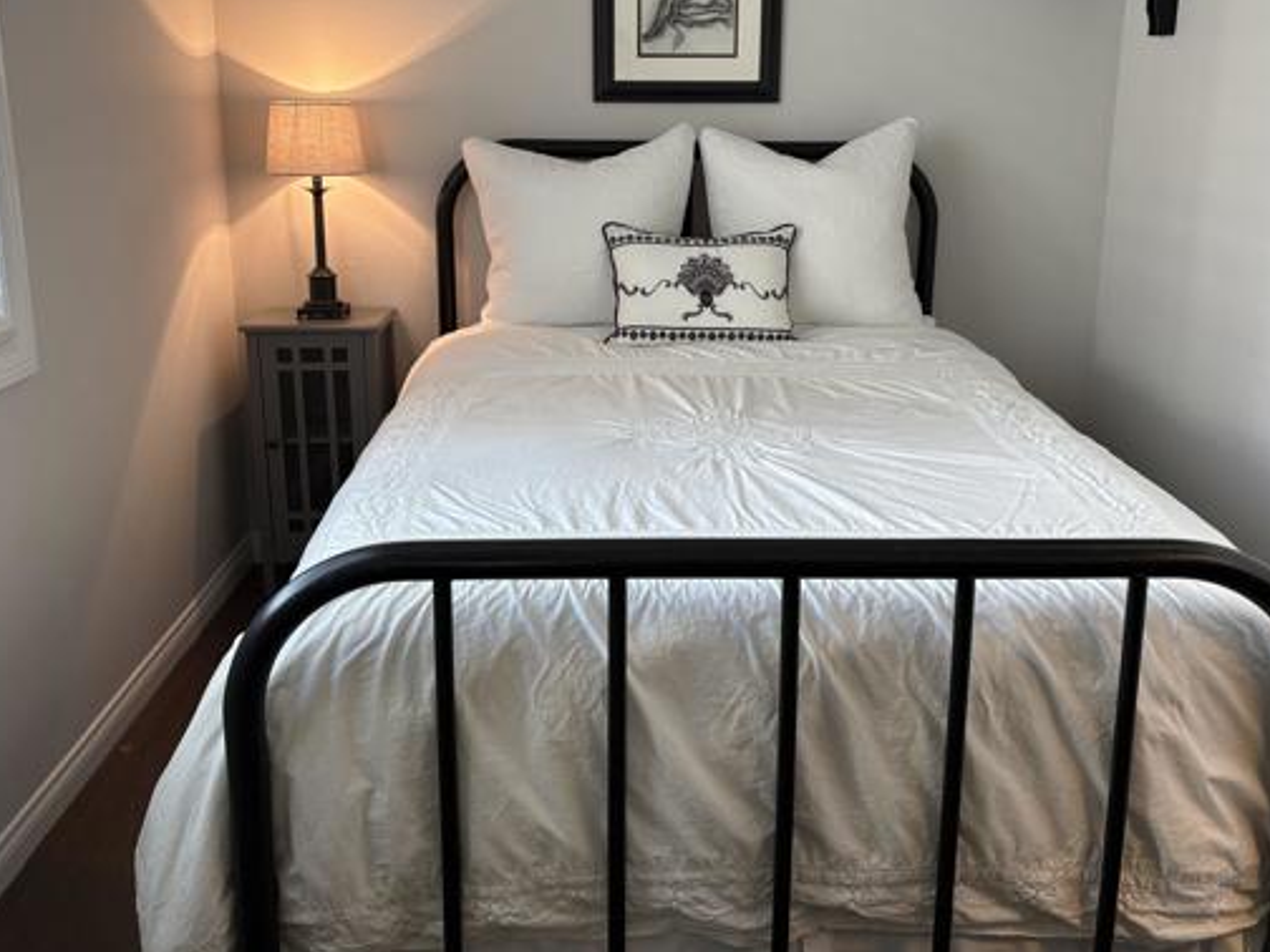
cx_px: 653
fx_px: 1211
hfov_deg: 55.3
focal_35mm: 33
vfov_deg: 42.7
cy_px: 378
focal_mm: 5.96
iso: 125
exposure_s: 1/60
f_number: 1.6
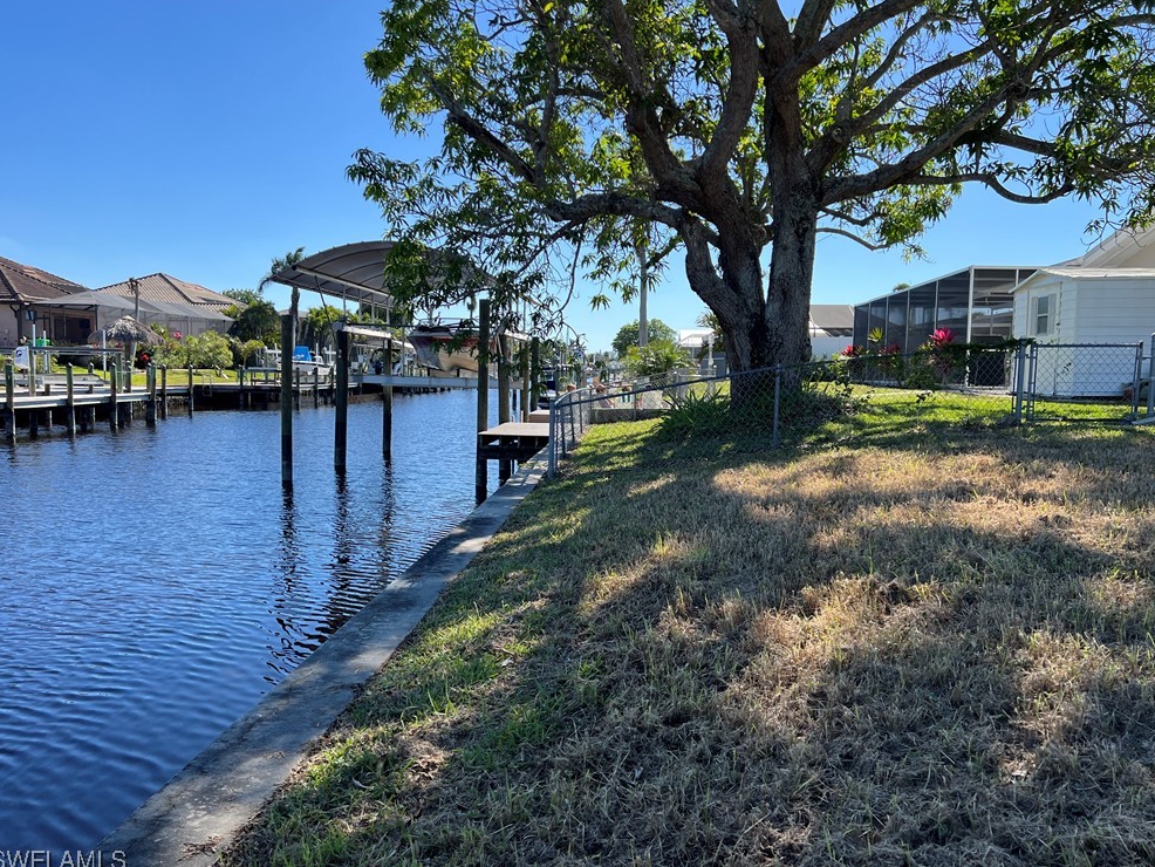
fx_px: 901
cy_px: 437
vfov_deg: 51.4
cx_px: 583
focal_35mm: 27
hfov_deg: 65.3
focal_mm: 5.7
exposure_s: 1/2208
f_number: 1.5
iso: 50
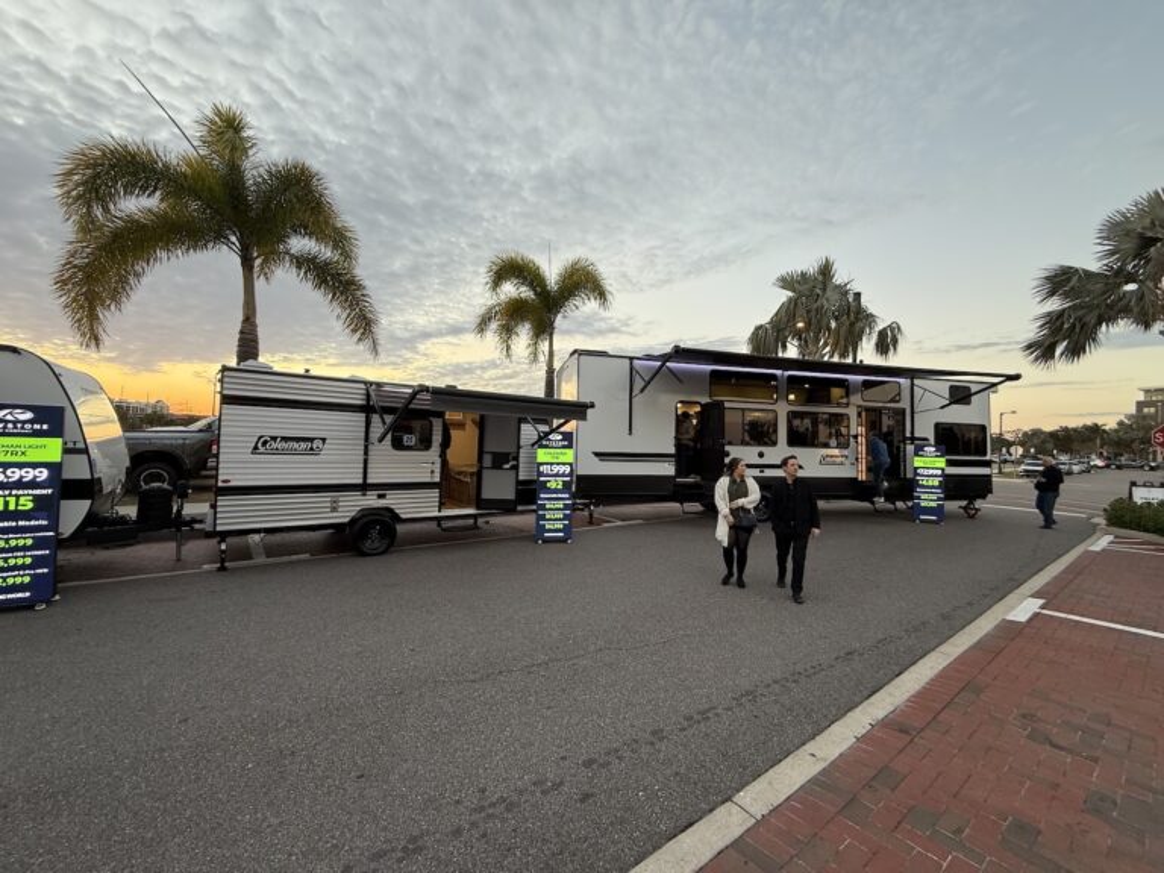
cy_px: 436
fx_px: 471
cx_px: 582
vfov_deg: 85.7
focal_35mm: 14
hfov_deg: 102.1
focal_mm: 2.22
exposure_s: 1/99
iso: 80
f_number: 2.2
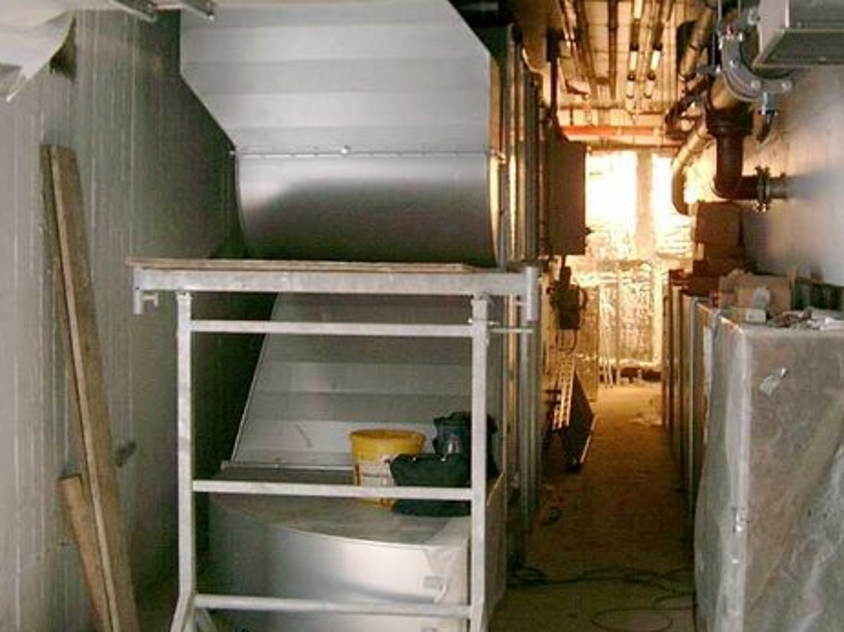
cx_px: 527
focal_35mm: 48
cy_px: 262
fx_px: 1170
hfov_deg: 39.4
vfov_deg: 30.2
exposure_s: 1/8
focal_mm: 7.6
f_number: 2.6
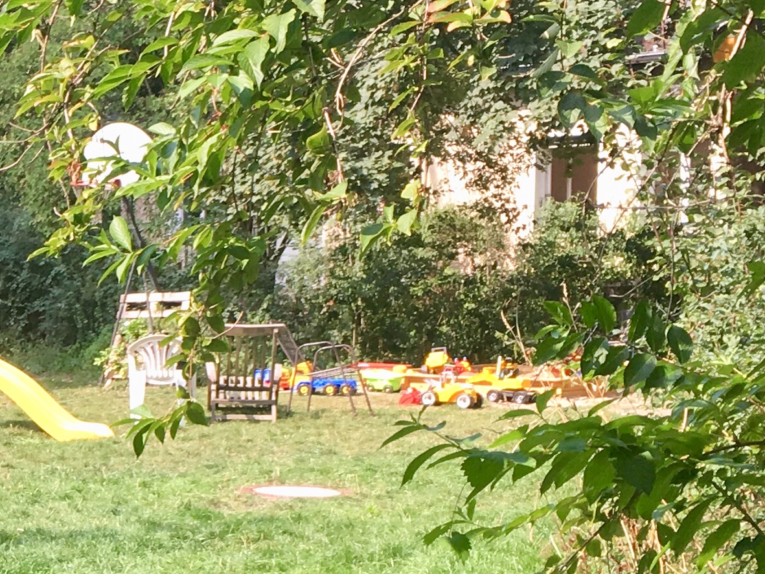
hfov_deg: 18.4
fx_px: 2188
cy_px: 465
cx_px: -231
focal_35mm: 99
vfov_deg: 14.8
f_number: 2.2
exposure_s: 1/288
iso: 25
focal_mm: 4.15
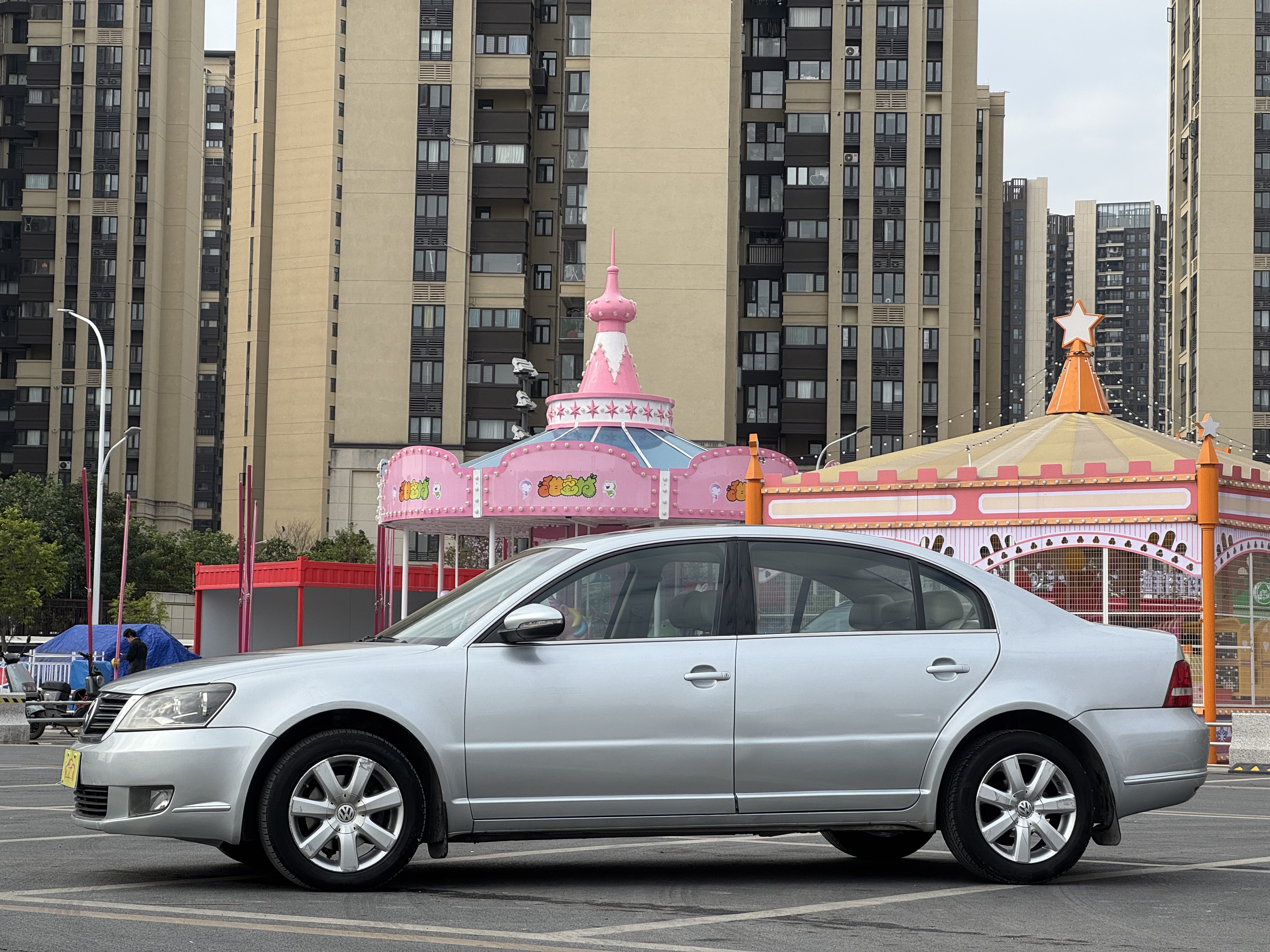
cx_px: 635
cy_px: 476
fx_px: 2825
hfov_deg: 25.3
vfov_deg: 19.1
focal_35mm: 77
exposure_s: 1/463
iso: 25
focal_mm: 9
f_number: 2.8
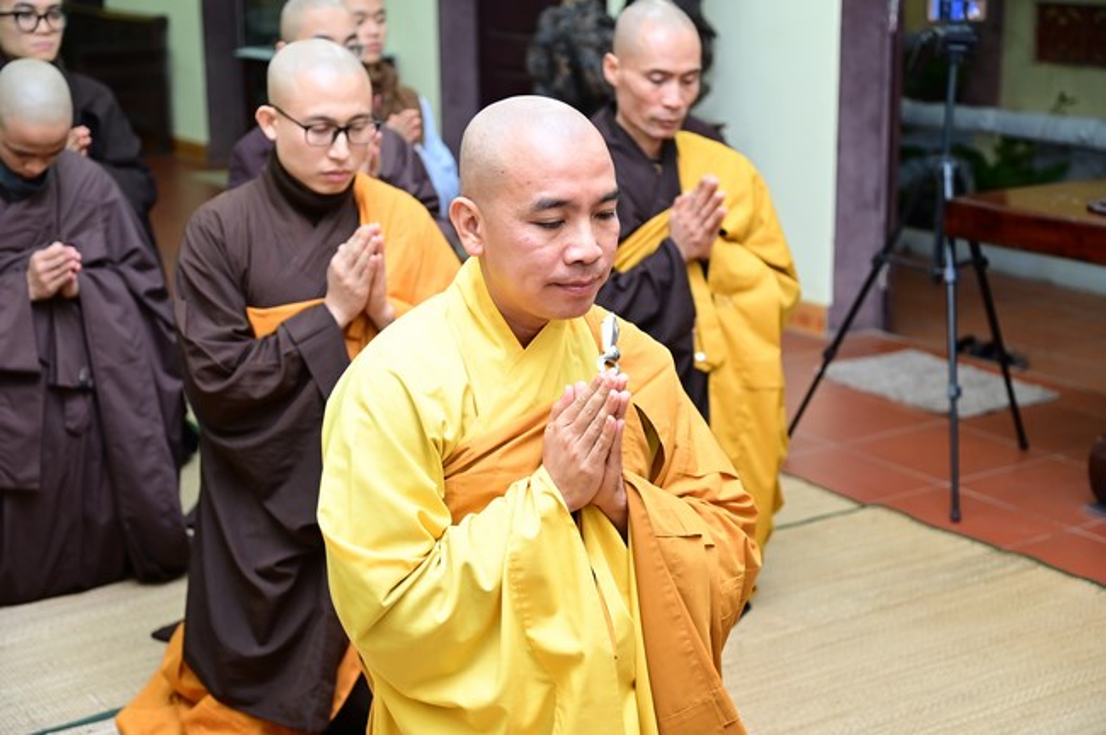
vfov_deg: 23.3
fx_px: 1780
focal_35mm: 58
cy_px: 368
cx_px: 553
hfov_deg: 34.5
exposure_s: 1/125
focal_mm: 58
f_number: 4
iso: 2000
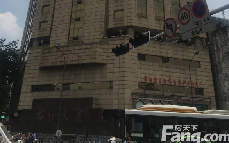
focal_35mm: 42
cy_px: -9
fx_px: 262
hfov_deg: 47.2
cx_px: 115
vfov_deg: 28.2
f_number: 2.2
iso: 25
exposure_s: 1/2959
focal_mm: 4.15
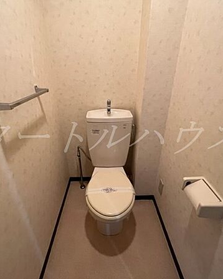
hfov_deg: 76.9
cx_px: 107
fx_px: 140
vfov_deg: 89.7
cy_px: 140
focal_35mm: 17
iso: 320
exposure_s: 1/60
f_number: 1.8
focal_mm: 1.57
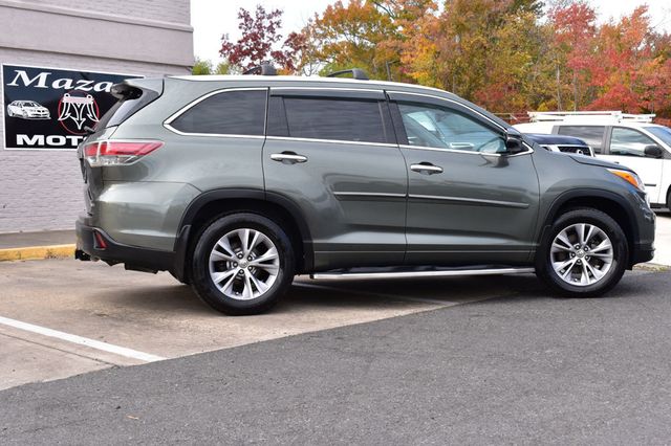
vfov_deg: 28.9
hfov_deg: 42.3
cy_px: 223
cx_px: 336
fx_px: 866
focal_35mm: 46
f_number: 10
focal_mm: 31
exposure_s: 1/200
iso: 400
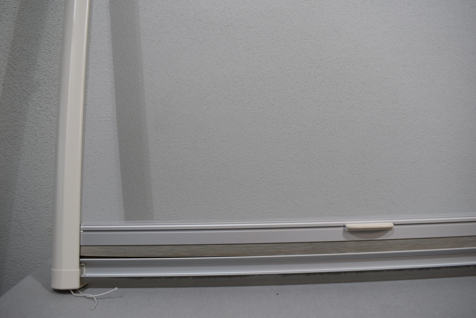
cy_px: 159
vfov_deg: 47.9
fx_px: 357
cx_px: 238
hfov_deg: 67.4
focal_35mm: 27
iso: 320
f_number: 5.6
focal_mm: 18
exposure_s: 1/125
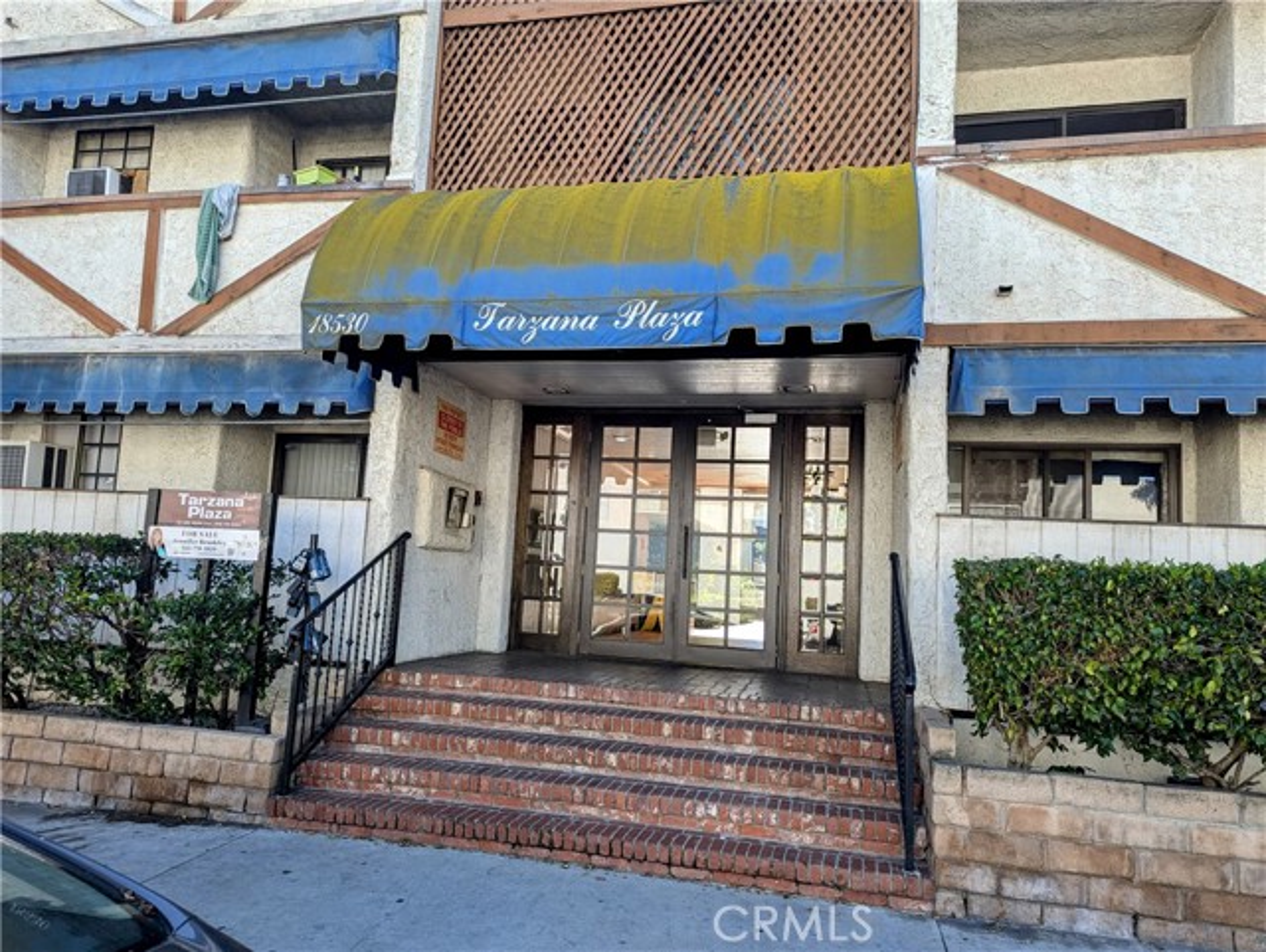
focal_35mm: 24
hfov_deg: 71.6
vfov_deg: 56.9
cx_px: 633
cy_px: 476
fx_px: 878
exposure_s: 1/578
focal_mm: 6.81
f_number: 1.85
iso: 45
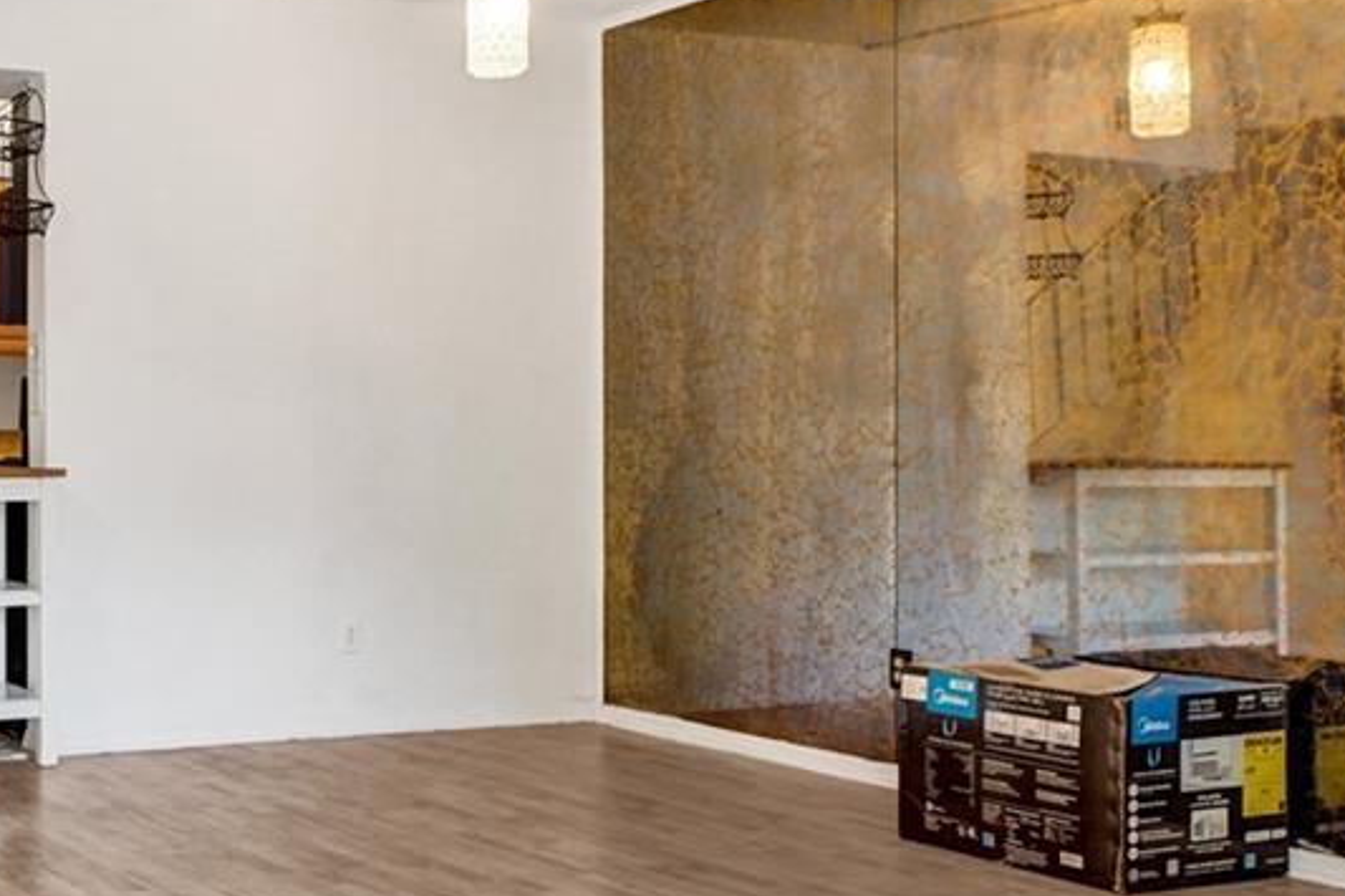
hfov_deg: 37.0
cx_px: 10
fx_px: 1793
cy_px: 377
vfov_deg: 28.0
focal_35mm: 48
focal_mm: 16
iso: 1600
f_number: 4
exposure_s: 1/100
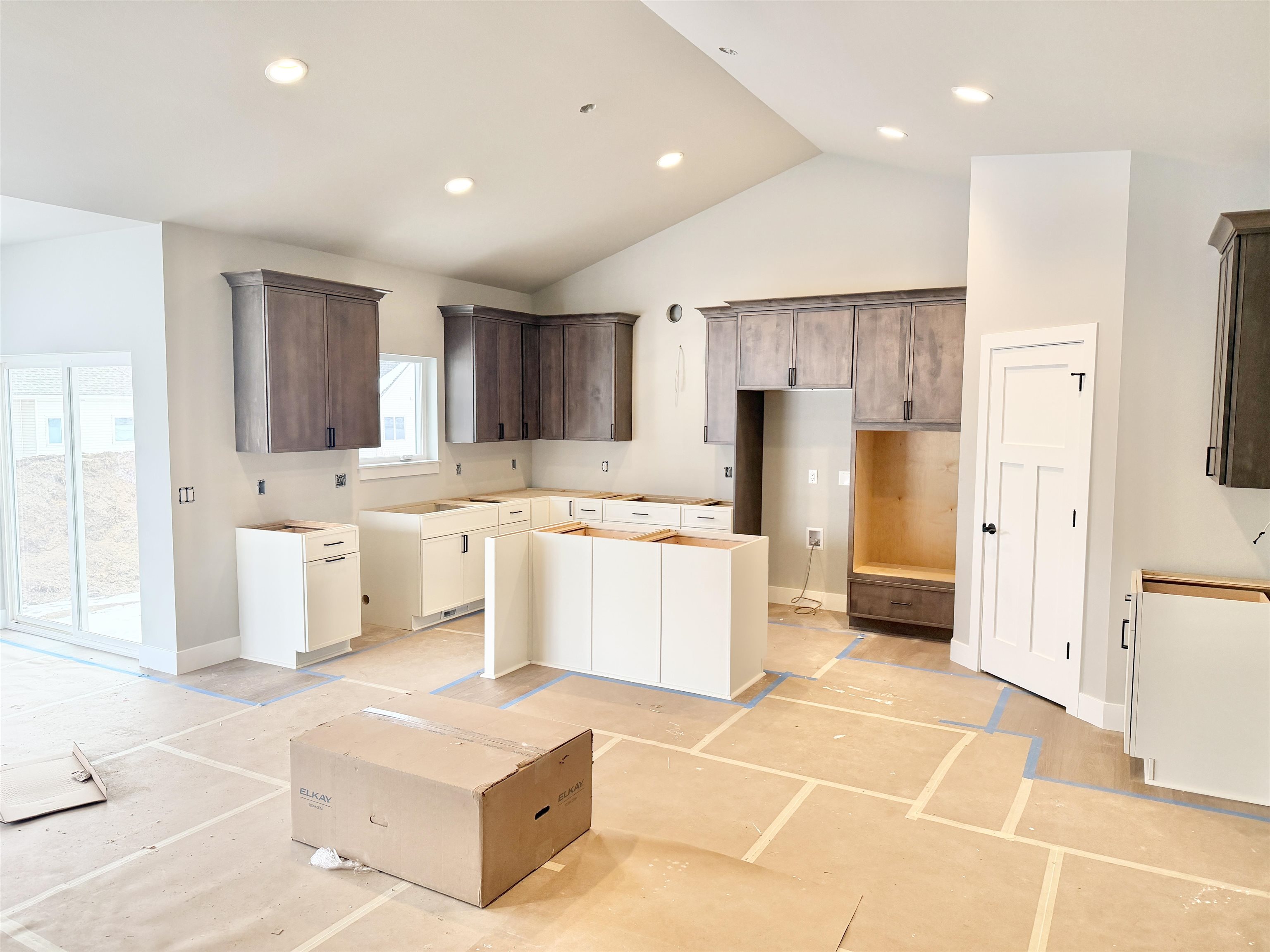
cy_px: 476
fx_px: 881
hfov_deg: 71.6
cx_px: 635
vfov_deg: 56.8
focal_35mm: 24
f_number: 1.78
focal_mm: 6.76
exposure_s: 1/228
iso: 200
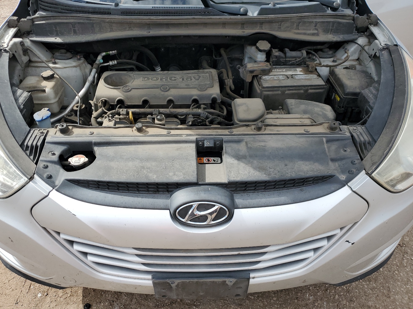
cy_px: 157
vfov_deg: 51.4
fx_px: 322
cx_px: 200
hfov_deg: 65.3
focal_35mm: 27
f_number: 1.5
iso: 50
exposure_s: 1/2000
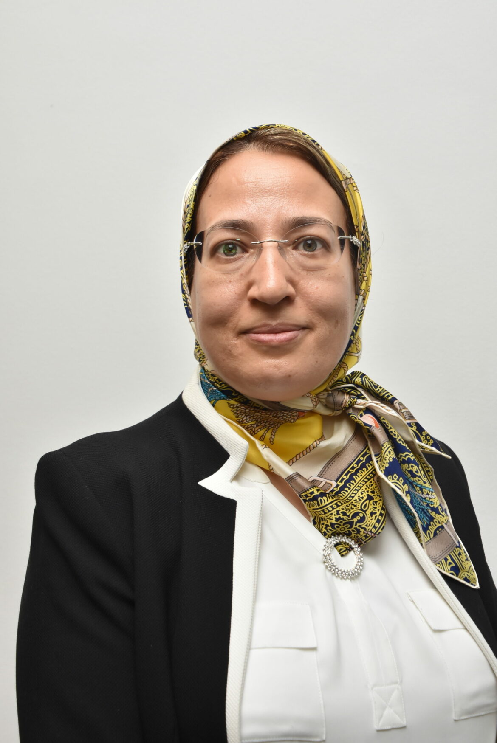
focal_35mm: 57
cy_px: 372
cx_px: 248
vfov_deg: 35.0
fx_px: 1178
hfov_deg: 23.8
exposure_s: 1/60
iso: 640
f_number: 6.3
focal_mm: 38
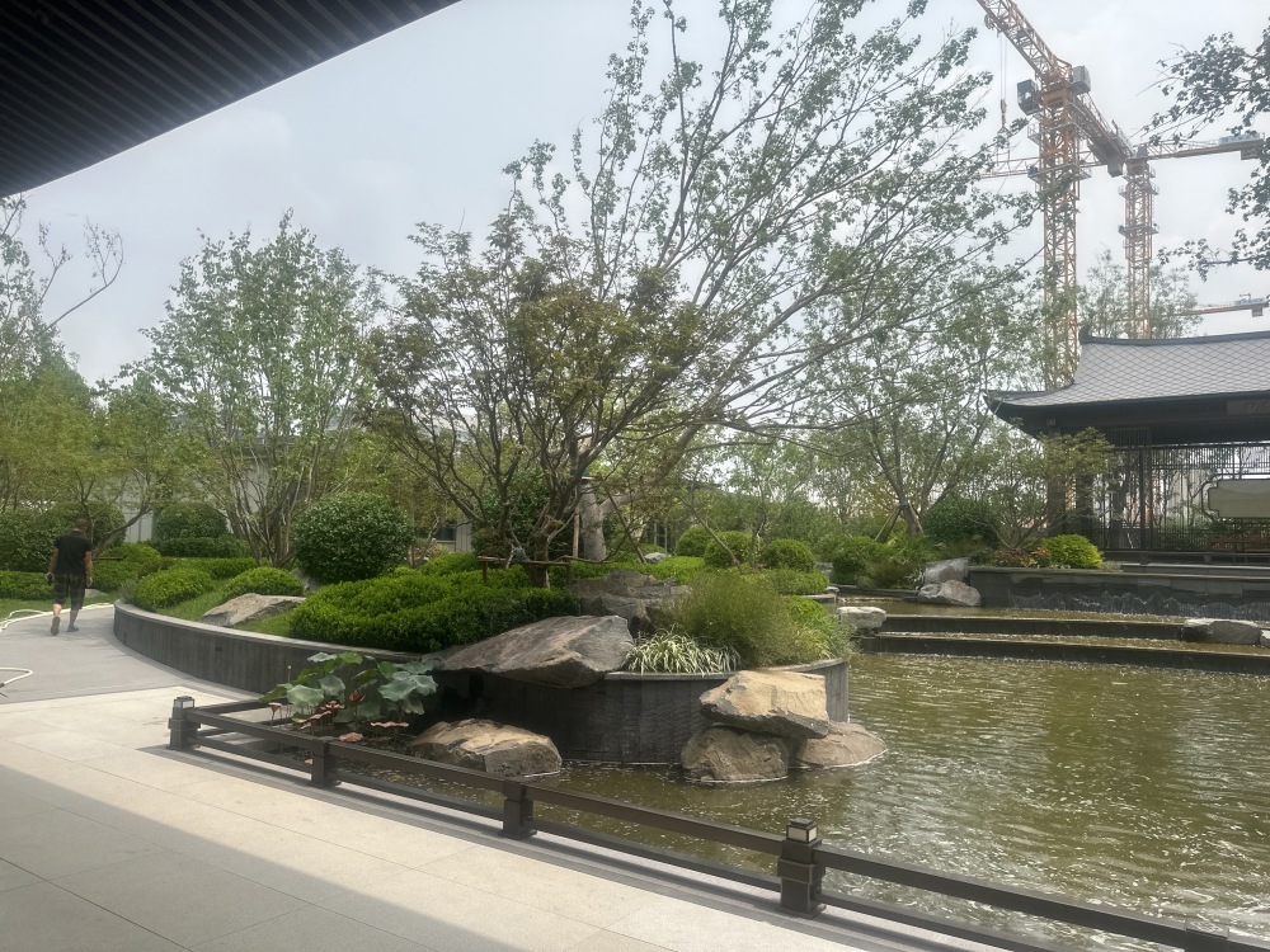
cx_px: 635
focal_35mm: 24
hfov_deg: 71.6
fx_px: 881
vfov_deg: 56.8
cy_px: 476
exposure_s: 1/5848
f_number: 1.78
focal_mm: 6.86
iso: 80
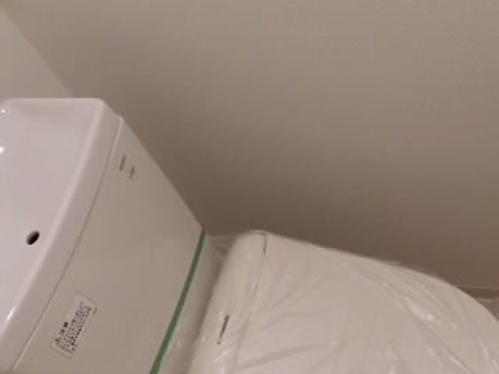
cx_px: 405
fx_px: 649
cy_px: 299
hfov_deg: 40.2
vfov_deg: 31.4
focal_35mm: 45
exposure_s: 1/40
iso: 320
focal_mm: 4.3
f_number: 3.1
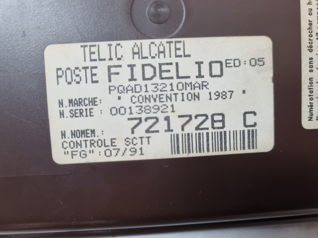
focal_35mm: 26
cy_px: 119
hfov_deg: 67.3
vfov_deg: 53.1
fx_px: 239
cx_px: 159
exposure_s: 1/50
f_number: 1.8
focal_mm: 5.4
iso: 250
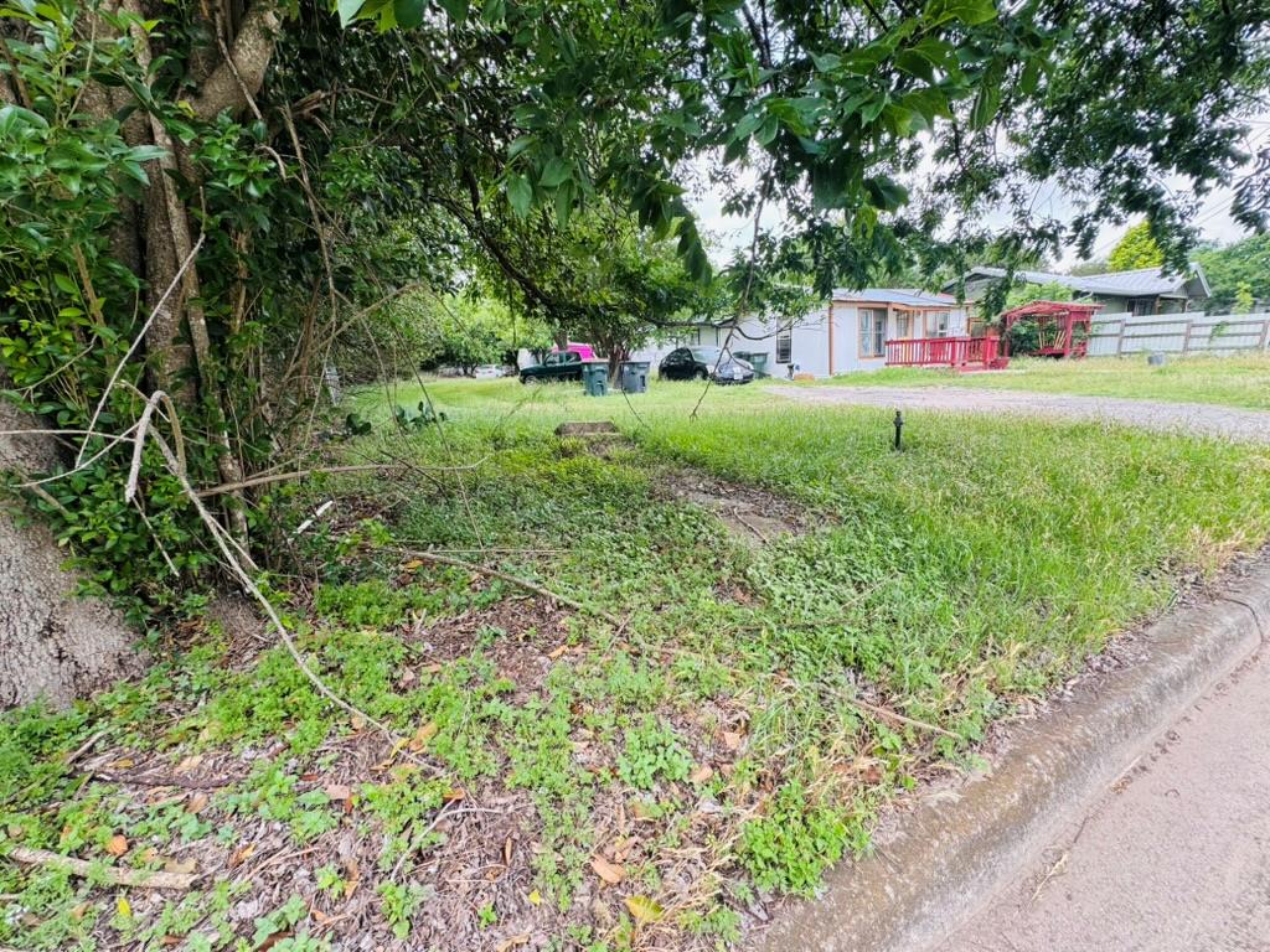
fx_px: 514
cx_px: 635
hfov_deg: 102.1
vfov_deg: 85.7
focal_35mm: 14
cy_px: 476
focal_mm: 2.22
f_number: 2.2
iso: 40
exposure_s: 1/113
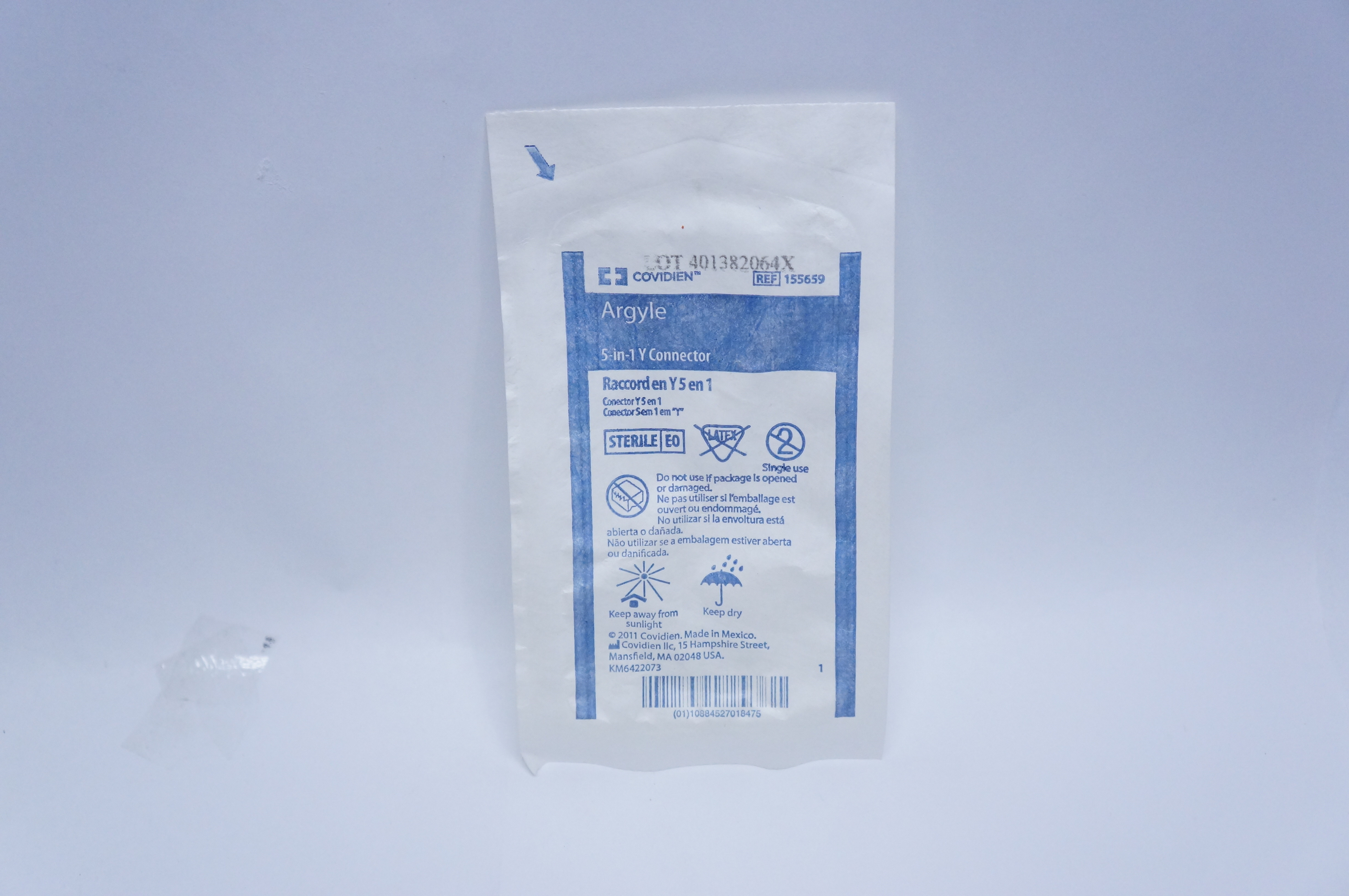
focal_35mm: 40
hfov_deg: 48.0
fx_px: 1516
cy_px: 448
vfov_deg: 32.9
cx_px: 674
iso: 1600
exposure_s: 1/500
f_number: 4
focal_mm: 27
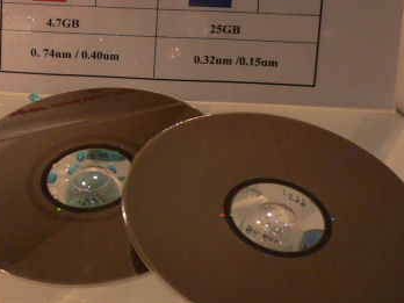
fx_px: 1202
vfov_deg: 14.1
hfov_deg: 18.2
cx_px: -70
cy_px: 0
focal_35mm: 103
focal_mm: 5.8
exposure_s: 1/80
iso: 100
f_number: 2.8
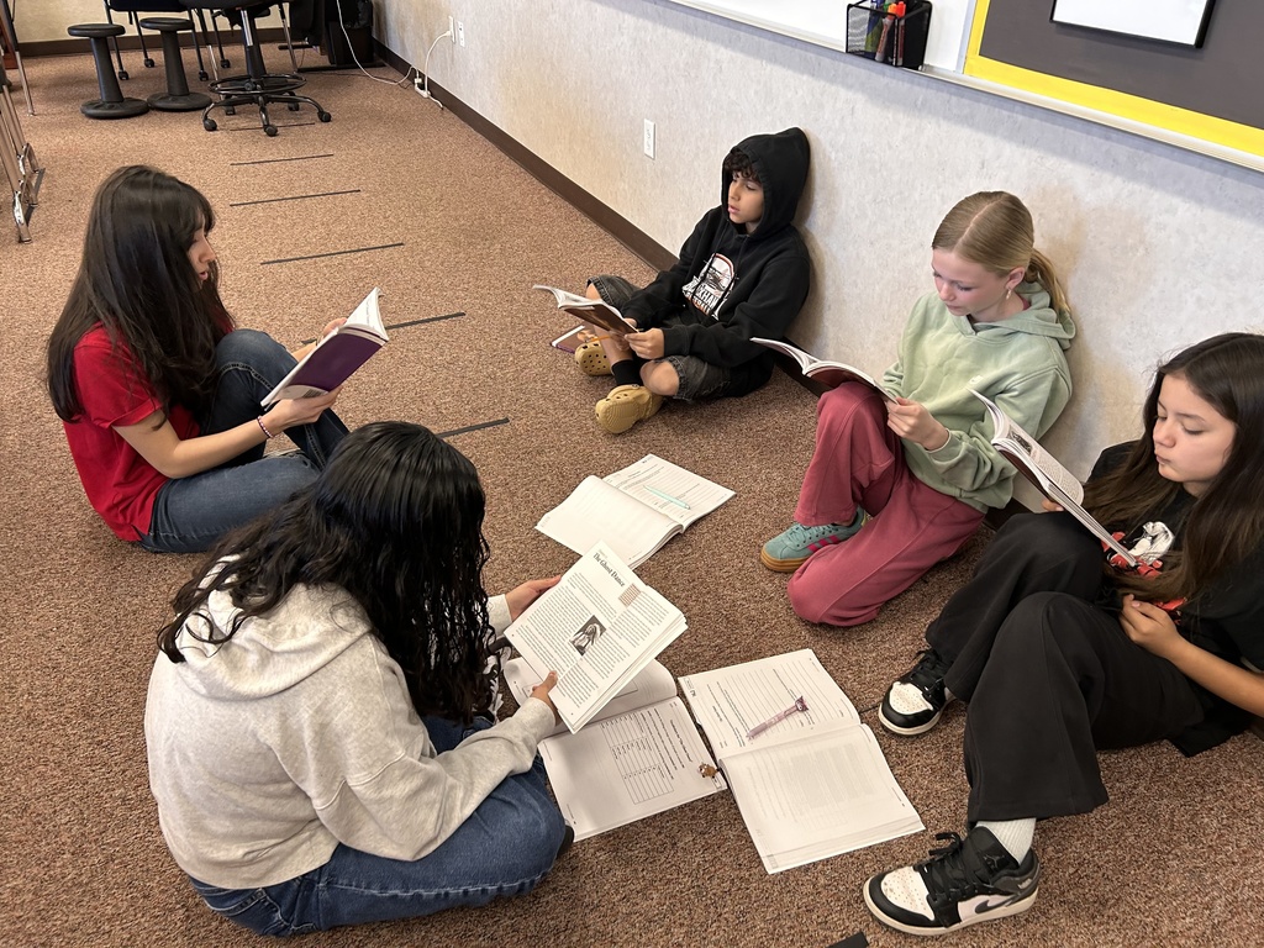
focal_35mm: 26
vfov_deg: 53.1
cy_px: 474
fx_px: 949
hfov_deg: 67.3
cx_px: 632
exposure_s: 1/67
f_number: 1.5
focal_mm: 5.7
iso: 125
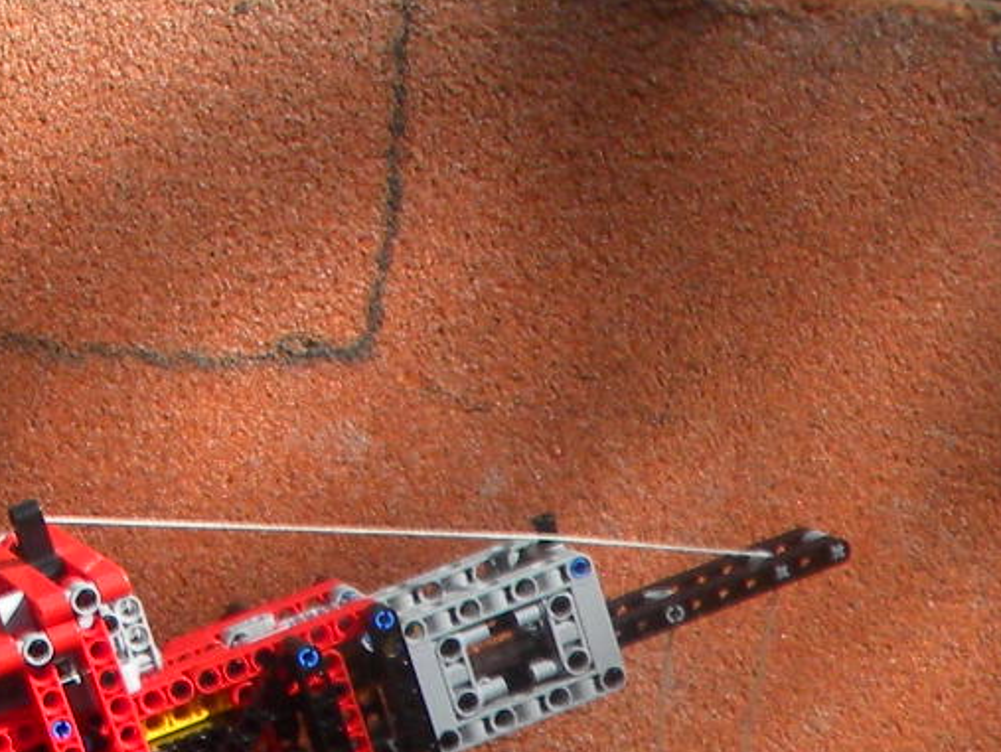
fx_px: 3270
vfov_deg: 12.7
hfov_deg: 15.3
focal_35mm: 113
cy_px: 973
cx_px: -719
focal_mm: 5
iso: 80
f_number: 3.5
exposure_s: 1/734
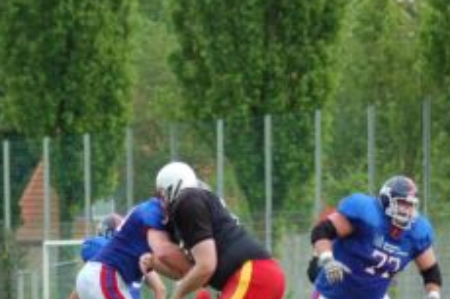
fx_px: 4971
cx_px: 232
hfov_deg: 5.2
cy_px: 272
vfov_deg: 3.4
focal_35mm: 398
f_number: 4.5
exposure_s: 1/800
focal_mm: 135
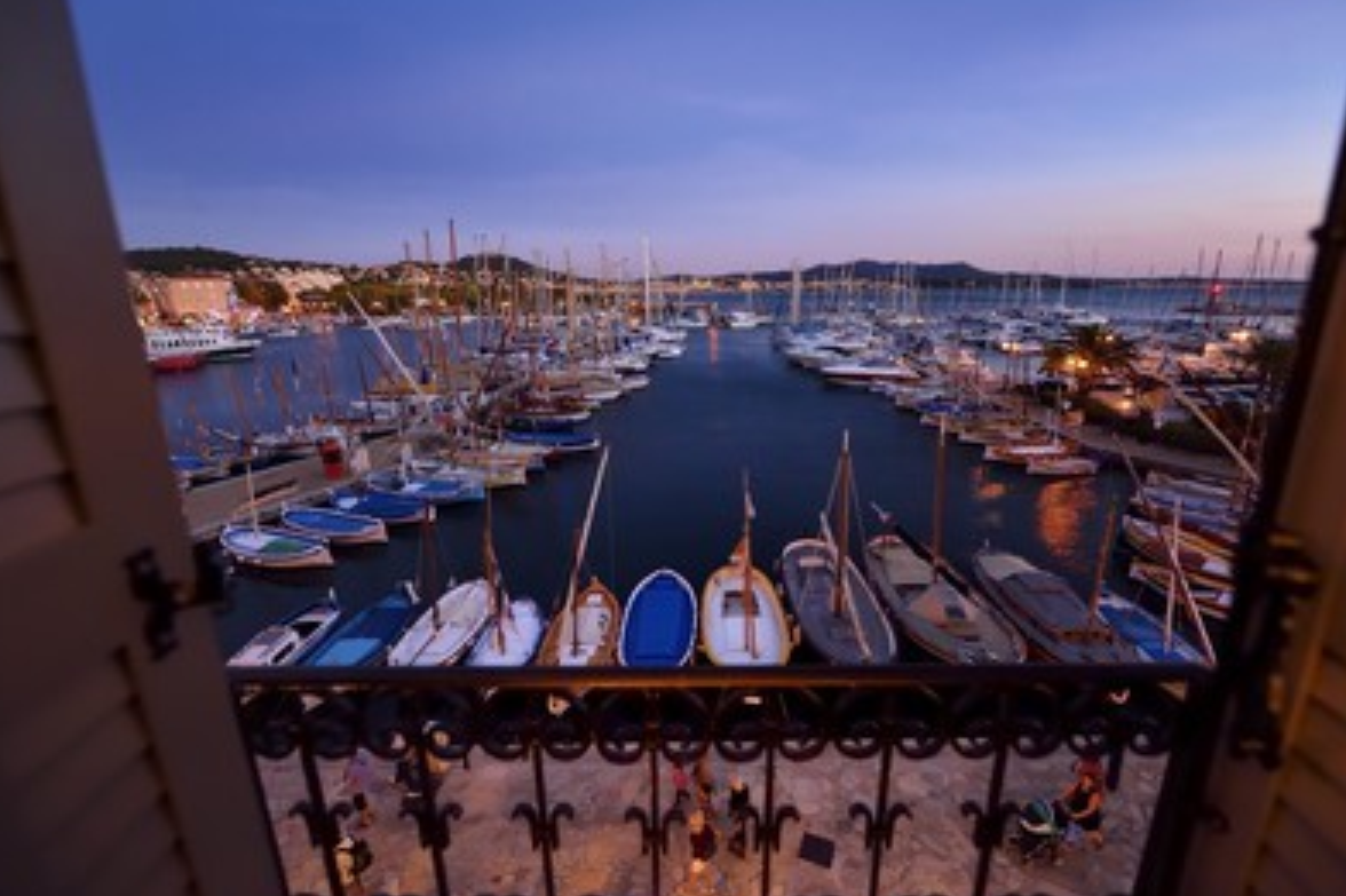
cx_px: 697
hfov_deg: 100.4
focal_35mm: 15
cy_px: 433
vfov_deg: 77.2
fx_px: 561
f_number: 3.2
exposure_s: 1/50
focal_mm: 14
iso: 1600
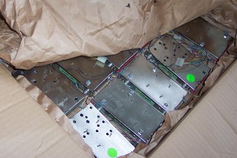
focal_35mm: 52
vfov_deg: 26.0
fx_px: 342
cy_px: 66
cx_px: 91
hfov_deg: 38.0
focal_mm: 8
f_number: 2.8
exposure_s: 1/30
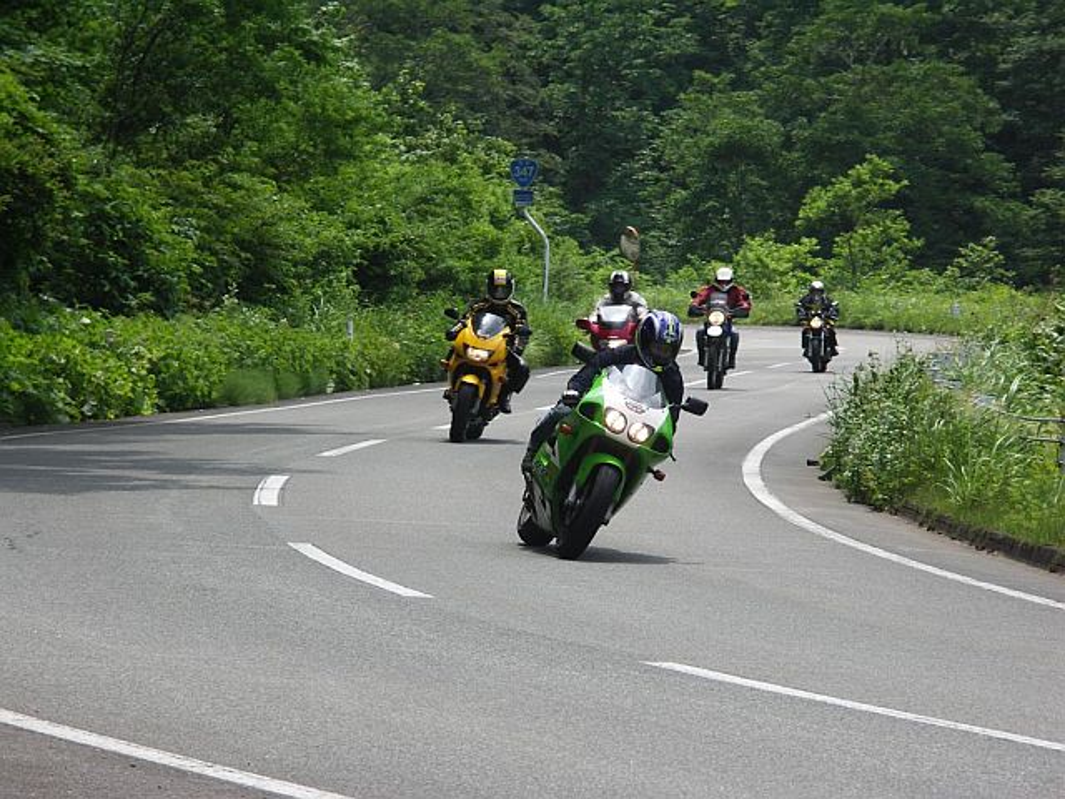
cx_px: 532
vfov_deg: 7.4
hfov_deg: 9.9
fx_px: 6153
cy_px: 400
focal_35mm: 200
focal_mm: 50.8
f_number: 4.5
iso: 50
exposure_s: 1/400
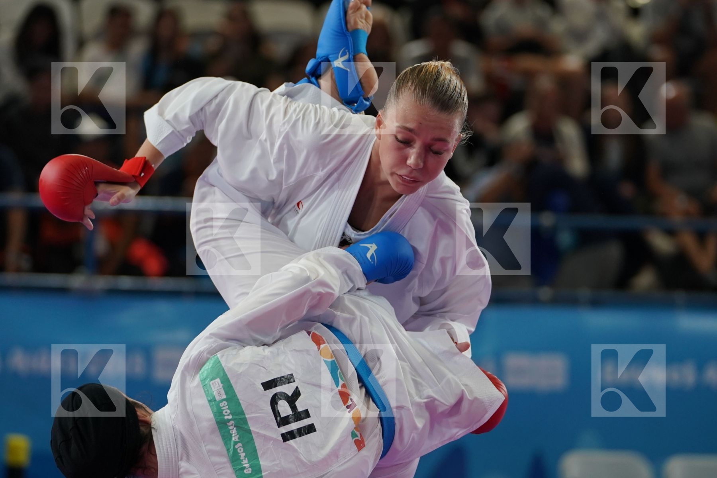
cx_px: 358
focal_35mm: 216
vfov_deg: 6.4
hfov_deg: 9.5
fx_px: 4302
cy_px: 239
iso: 1000
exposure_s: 1/1000
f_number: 2.8
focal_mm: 144
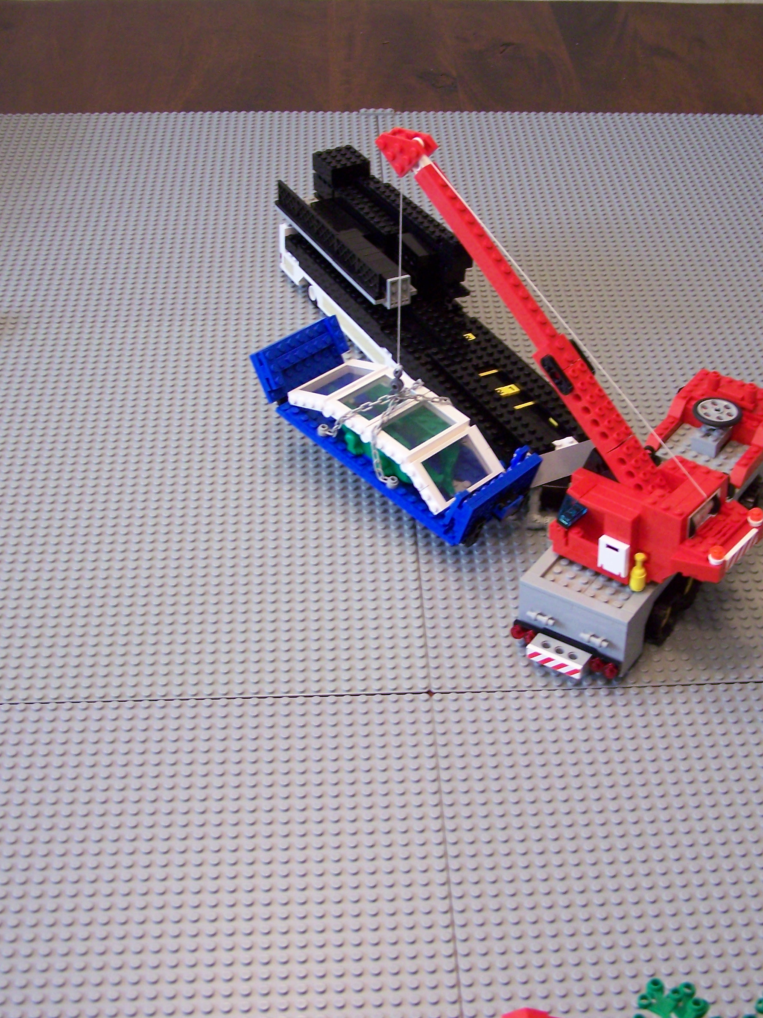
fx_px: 1440
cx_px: 448
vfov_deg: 38.9
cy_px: 452
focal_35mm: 49
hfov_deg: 29.6
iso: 160
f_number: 2.8
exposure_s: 1/25
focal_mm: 6.3
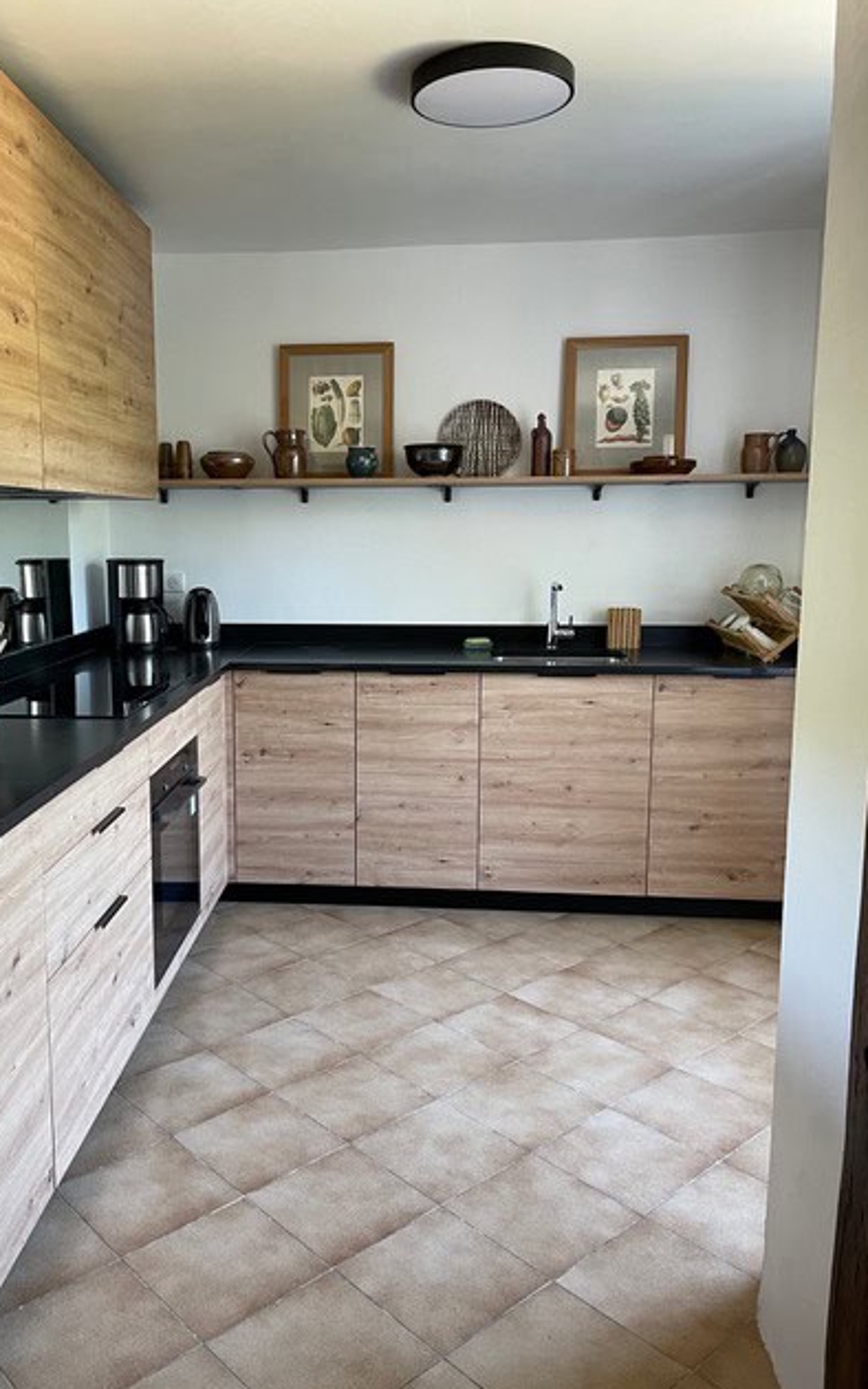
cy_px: 692
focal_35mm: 28
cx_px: 344
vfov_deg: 66.5
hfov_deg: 44.3
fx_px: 1059
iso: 125
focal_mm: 4.2
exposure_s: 1/72
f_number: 1.6
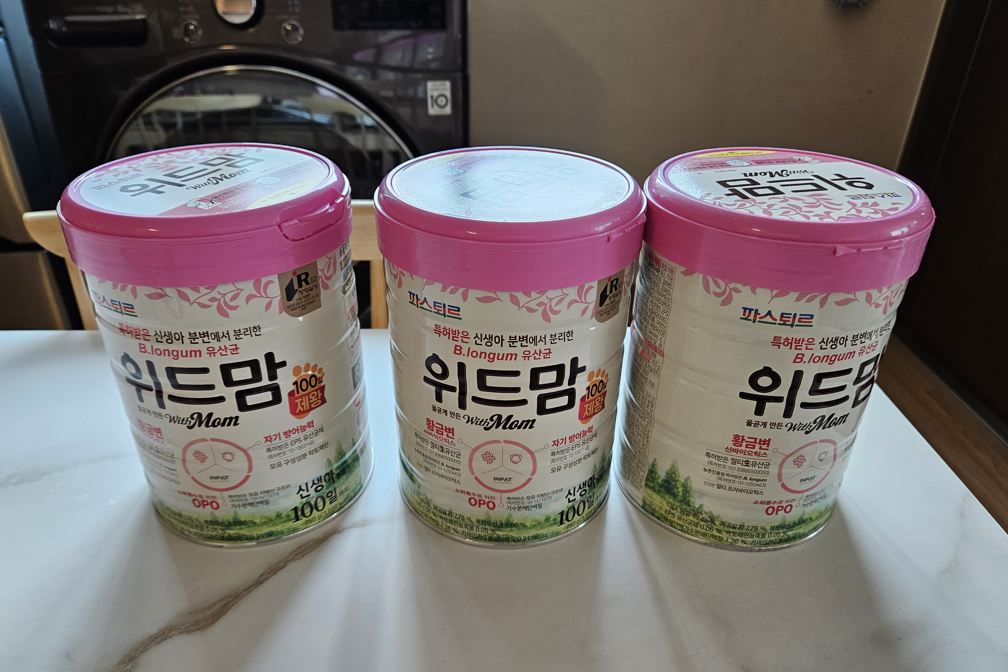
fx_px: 700
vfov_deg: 51.3
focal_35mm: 25
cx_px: 500
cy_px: 352
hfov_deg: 71.5
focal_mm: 5.4
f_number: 1.8
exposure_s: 1/120
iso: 160
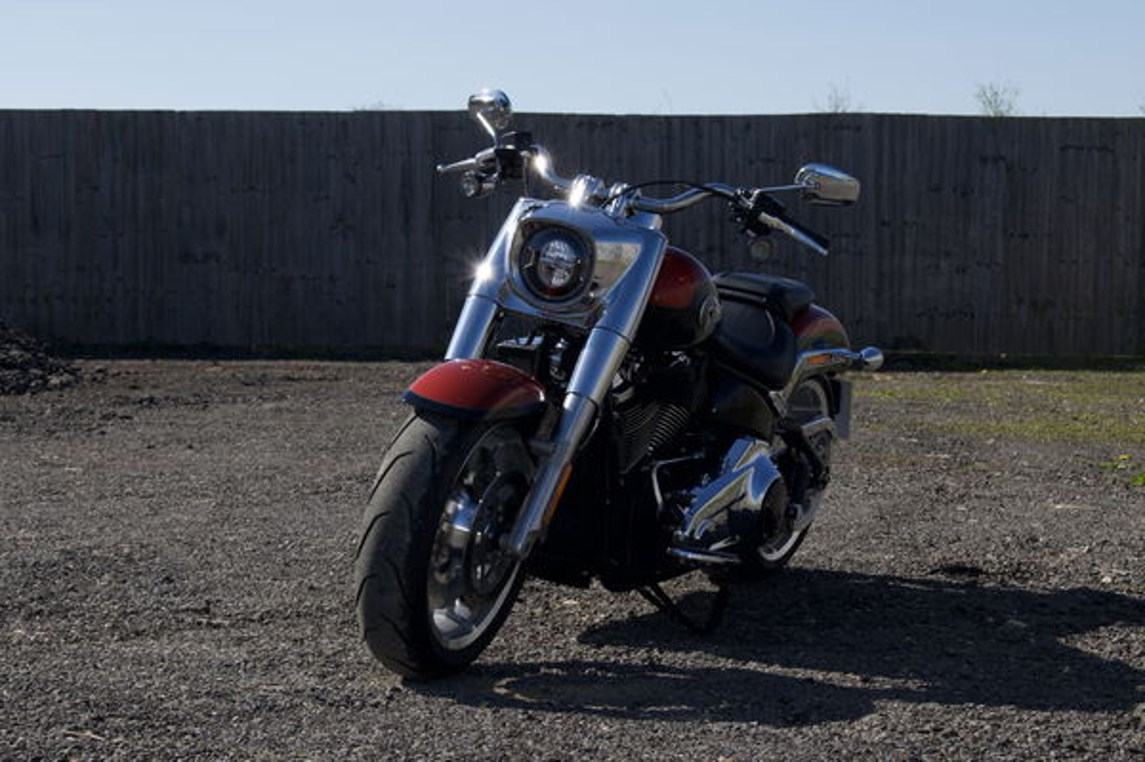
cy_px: 381
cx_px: 572
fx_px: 2622
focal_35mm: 82
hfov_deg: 24.6
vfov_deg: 16.5
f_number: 11
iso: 100
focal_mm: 55
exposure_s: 1/200
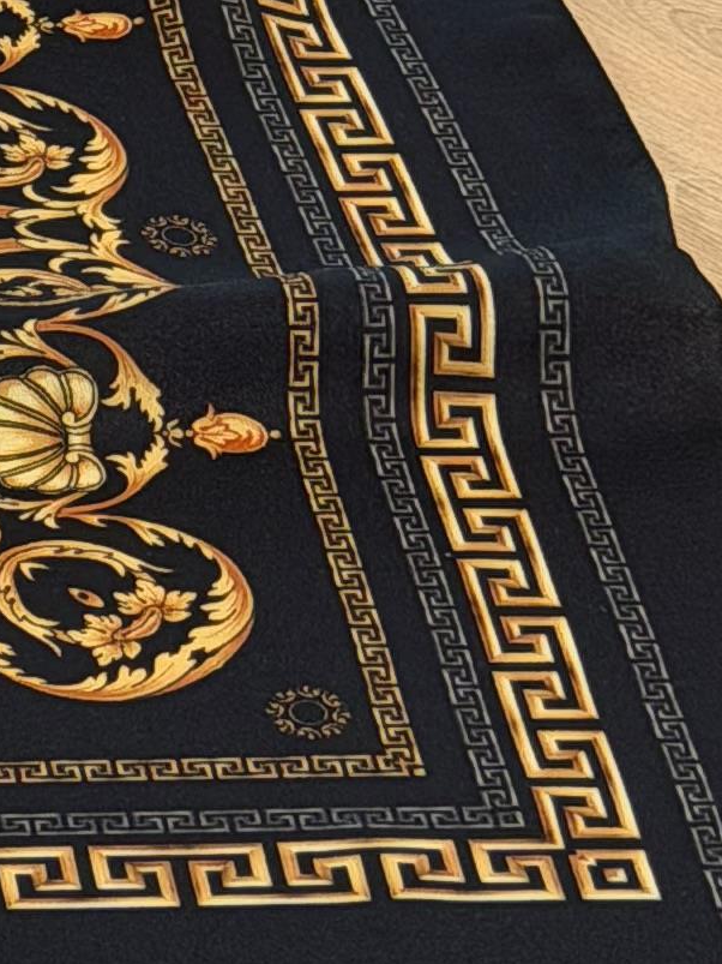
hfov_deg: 5.9
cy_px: -770
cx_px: -1072
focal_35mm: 241
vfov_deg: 7.9
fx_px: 6704
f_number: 1.78
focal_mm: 6.76
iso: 64
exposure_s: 1/236
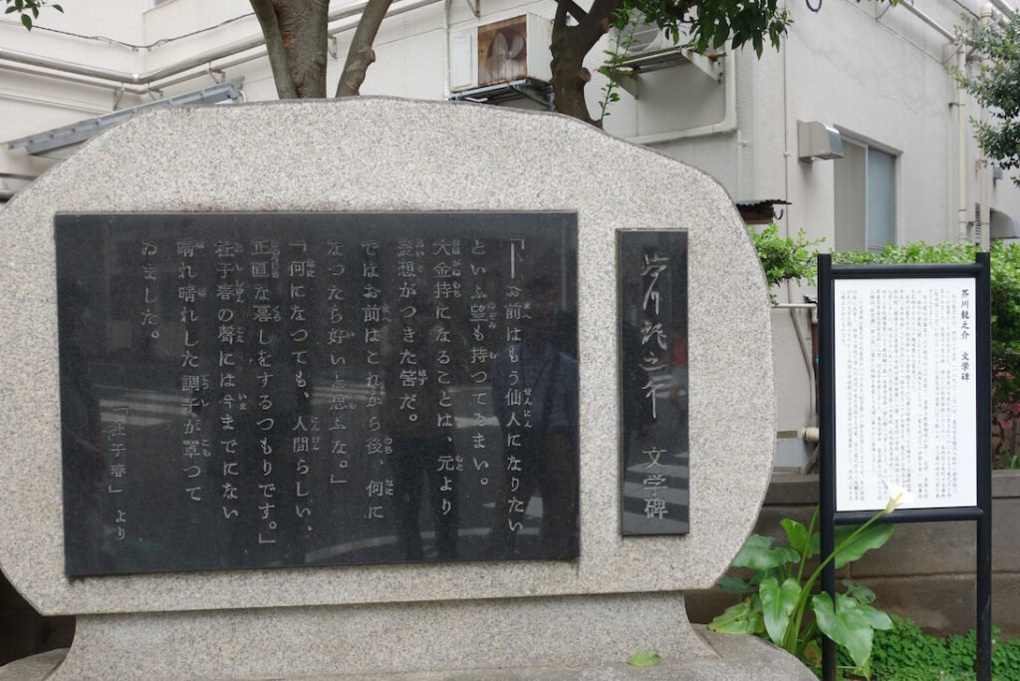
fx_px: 963
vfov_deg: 38.9
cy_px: 340
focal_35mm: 34
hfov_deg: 55.8
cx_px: 510
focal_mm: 12.62
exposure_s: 1/100
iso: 125
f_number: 5
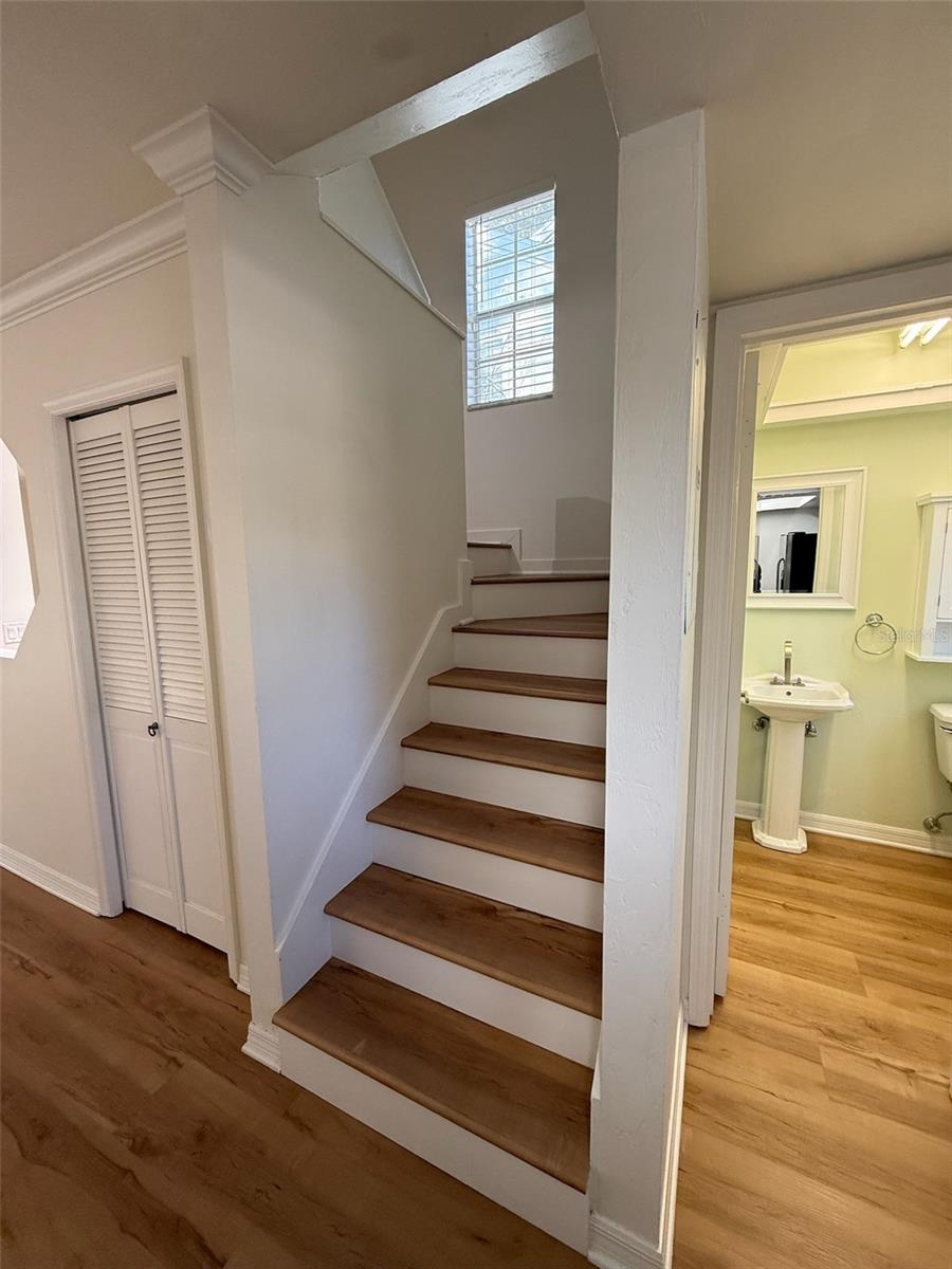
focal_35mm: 14
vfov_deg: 102.1
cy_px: 634
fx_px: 513
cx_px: 476
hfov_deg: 85.7
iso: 320
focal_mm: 2.22
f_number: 2.2
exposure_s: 1/120
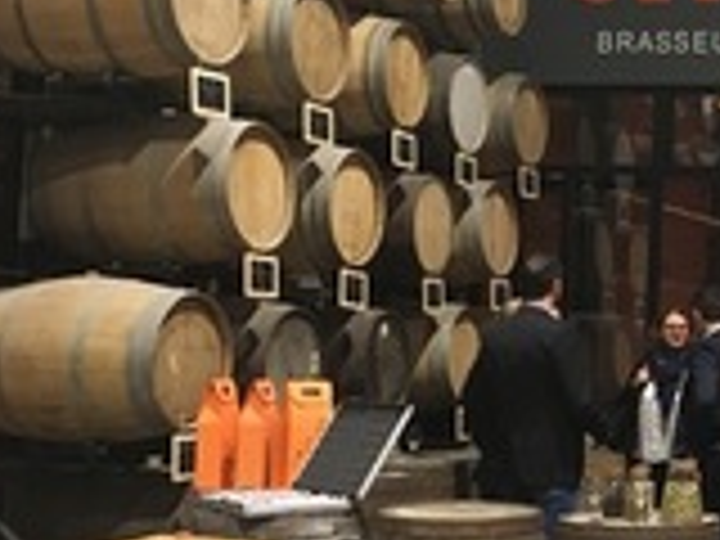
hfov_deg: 23.4
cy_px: 238
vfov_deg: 19.6
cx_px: 898
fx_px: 1560
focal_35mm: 75
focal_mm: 4.15
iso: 250
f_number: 2.2
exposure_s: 1/17
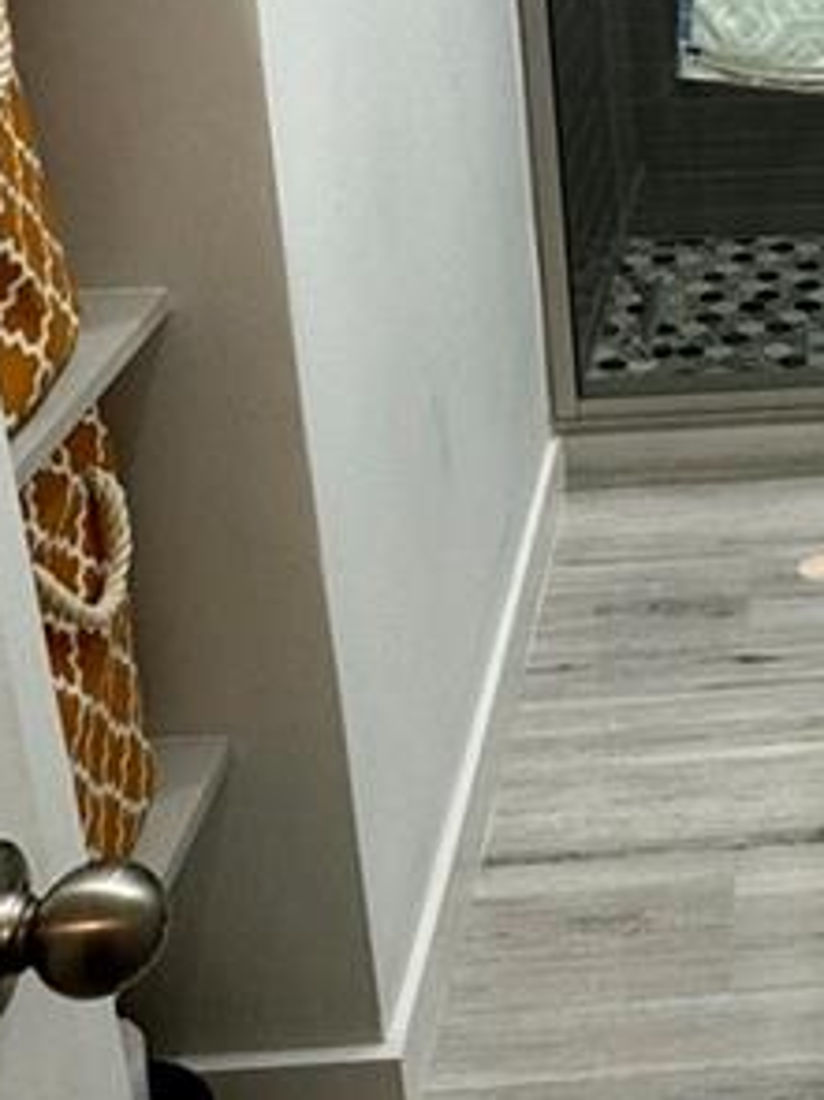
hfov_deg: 23.5
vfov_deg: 31.3
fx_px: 1810
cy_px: 7
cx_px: 981
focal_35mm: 57
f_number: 2.2
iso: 125
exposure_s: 1/120
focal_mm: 2.22
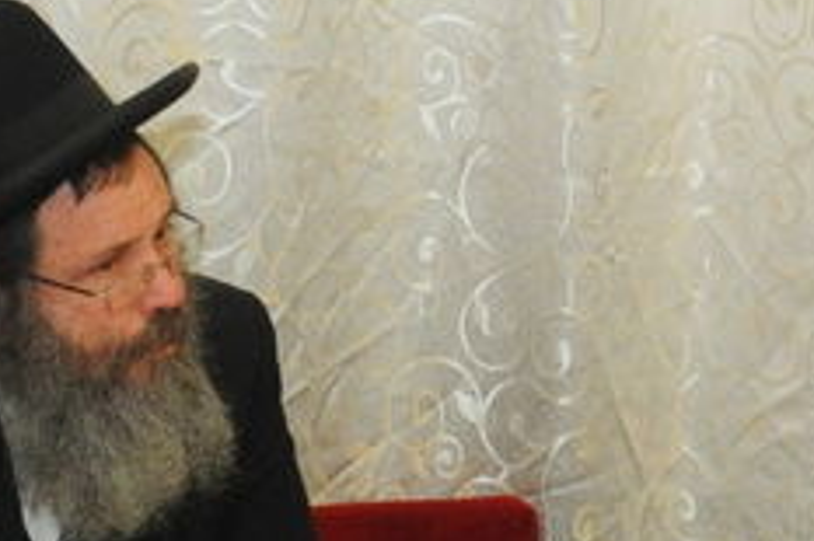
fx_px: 3864
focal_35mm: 171
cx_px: 992
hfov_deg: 11.8
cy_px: -277
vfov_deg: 7.9
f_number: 6.3
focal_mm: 19
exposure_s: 1/100
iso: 1000
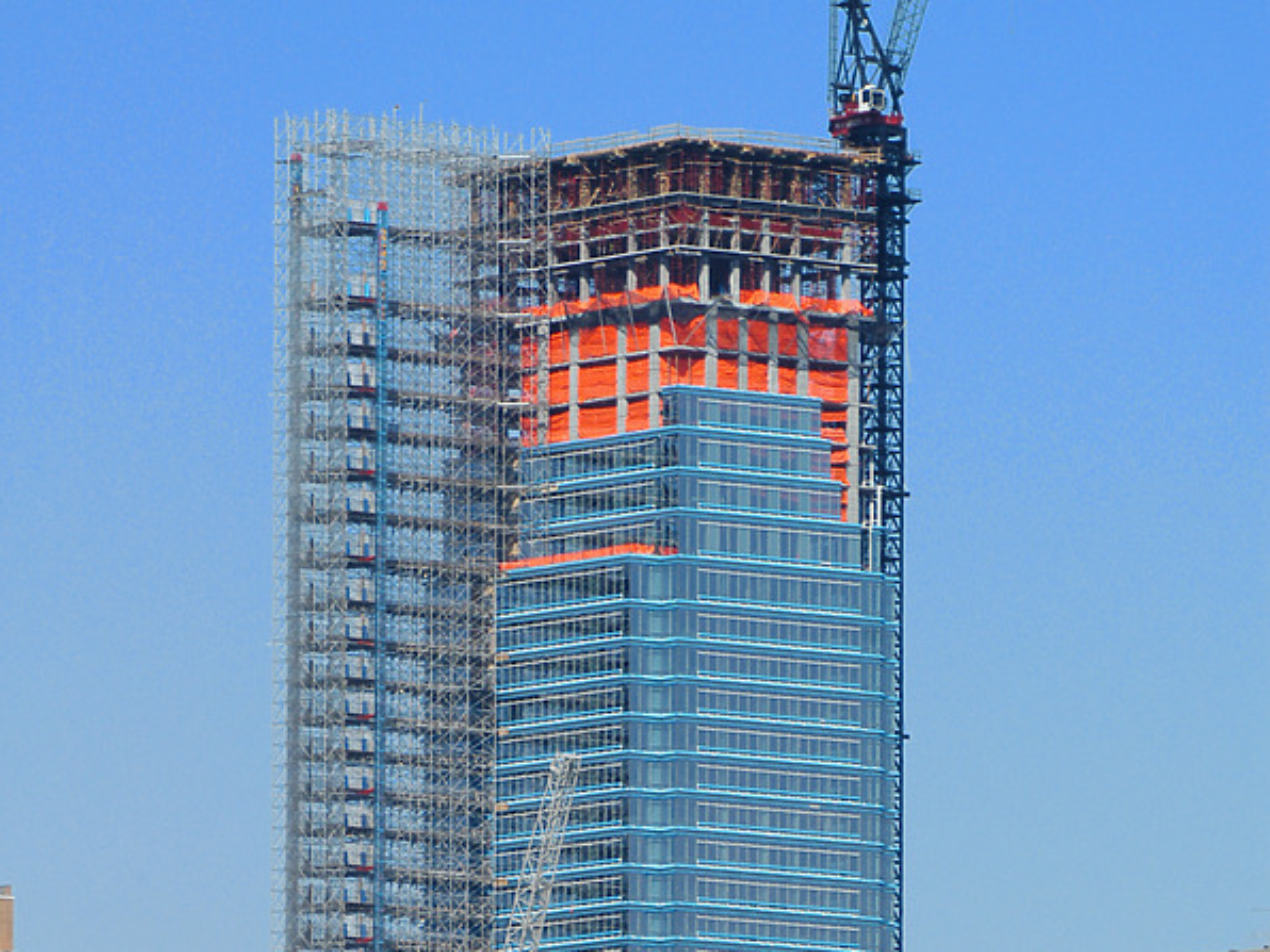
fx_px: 19958
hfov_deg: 3.6
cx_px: 635
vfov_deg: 2.7
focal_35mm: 544
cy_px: 839
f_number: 6
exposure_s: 1/1000
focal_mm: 250
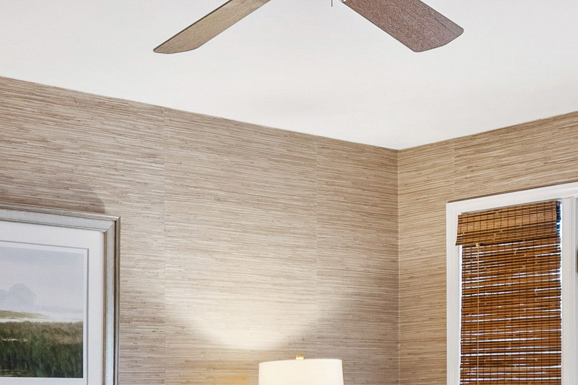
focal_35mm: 69
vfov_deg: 19.2
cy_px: 376
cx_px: 166
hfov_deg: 28.9
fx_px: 1108
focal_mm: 10
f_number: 8
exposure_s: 2.5
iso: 100
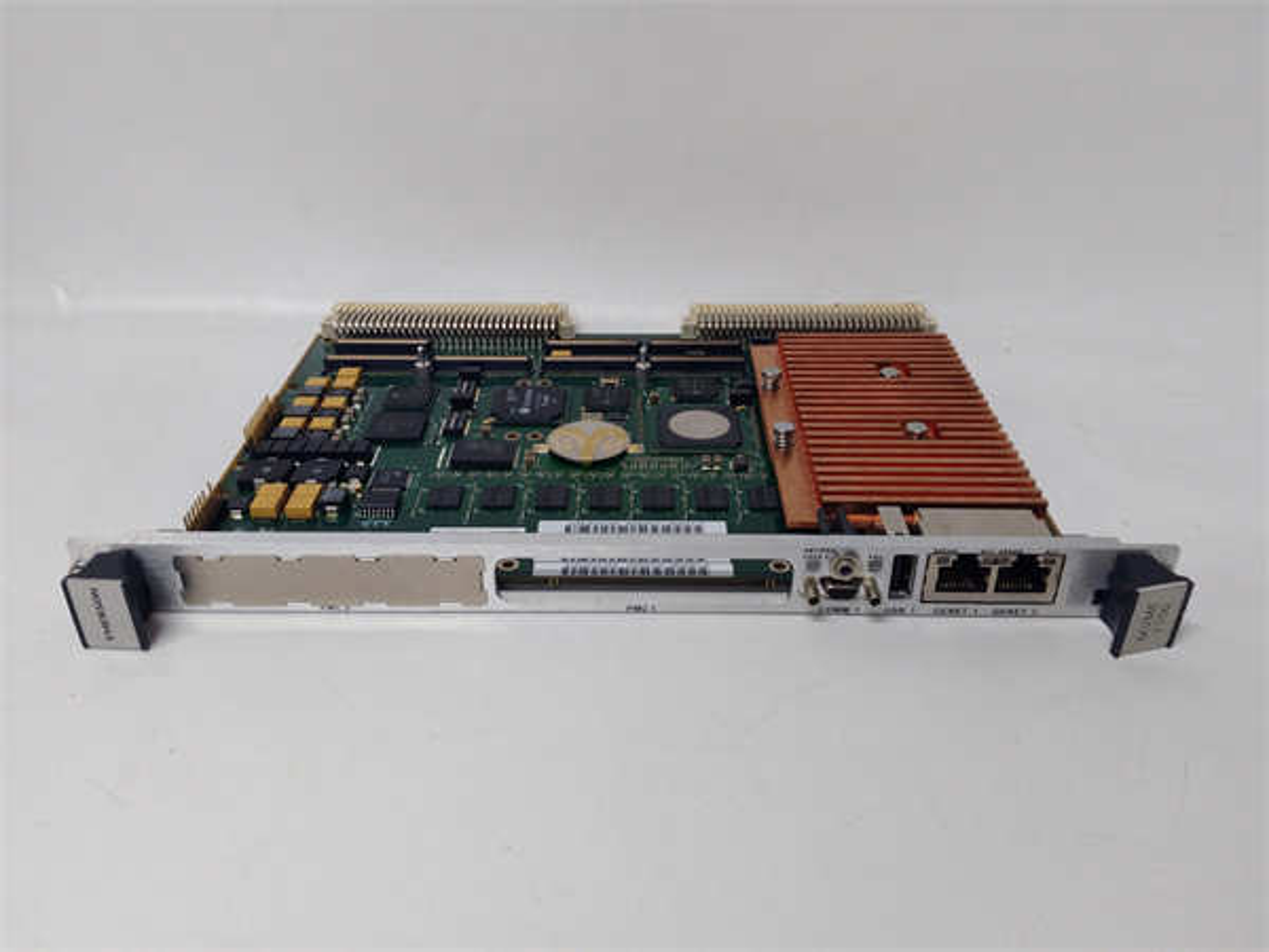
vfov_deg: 51.4
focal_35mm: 27
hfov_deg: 65.3
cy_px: 476
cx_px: 634
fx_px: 990
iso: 172
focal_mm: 3.79
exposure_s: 1/33
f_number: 2
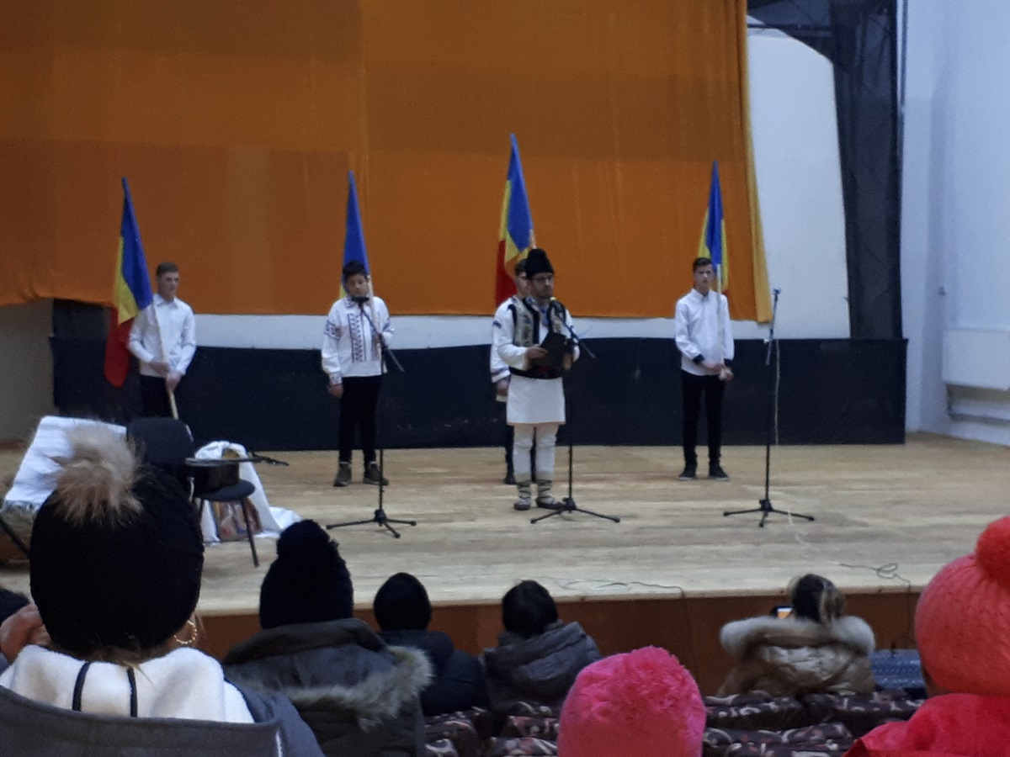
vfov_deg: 51.4
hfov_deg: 65.3
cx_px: 505
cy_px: 378
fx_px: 788
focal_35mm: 27
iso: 200
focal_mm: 3.6
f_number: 1.9
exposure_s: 1/20
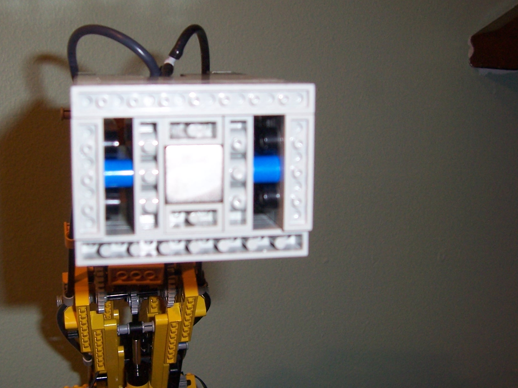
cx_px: 201
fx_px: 763
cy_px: 168
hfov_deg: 37.3
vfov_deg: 28.5
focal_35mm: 51
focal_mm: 6
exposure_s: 1/60
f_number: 3
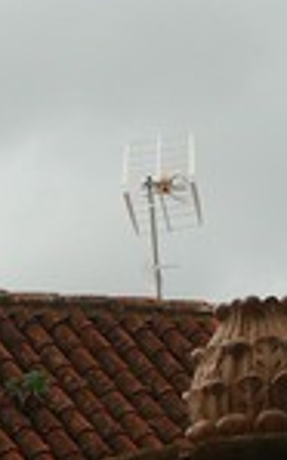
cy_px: 759
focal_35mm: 214
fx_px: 2681
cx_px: -444
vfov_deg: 9.4
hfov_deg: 5.8
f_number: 3.6
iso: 100
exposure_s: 1/100
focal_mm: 8.4
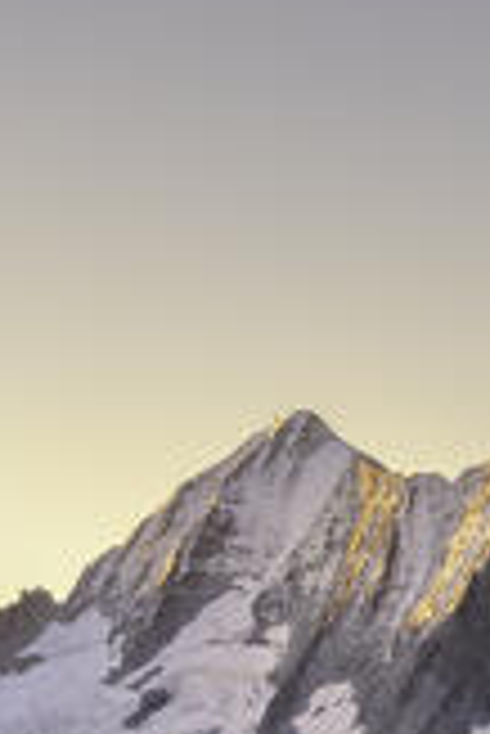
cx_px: 454
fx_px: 5256
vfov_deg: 7.8
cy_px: 1252
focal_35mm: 258
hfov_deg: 5.3
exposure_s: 1/2
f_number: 13
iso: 100
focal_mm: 70
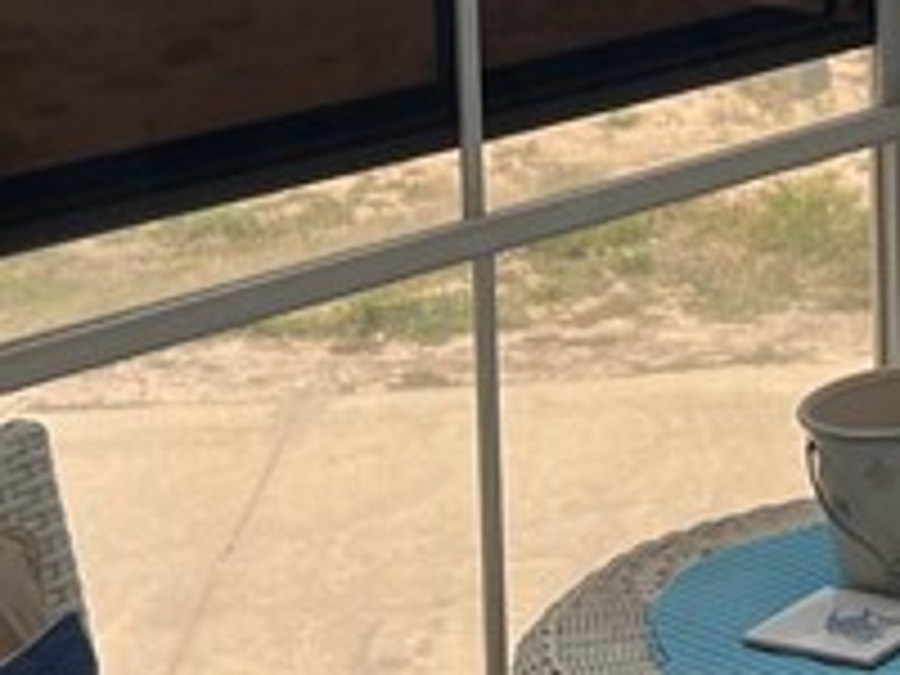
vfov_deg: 10.7
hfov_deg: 13.4
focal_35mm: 133
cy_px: -369
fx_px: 3458
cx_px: 1580
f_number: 1.6
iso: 50
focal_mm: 5.1
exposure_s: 1/489
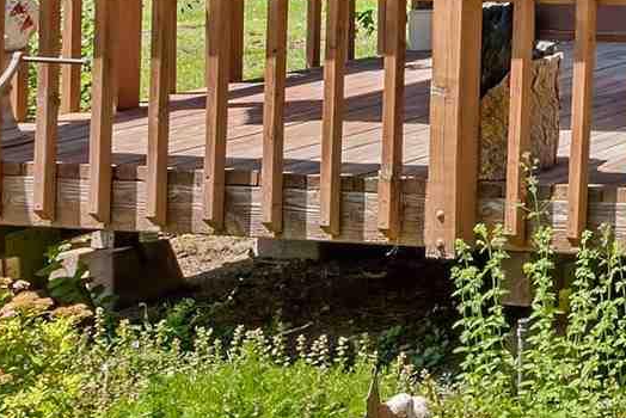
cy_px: -198
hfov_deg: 16.3
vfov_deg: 14.6
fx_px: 1531
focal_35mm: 88
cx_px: 1324
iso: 320
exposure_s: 1/125
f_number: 11
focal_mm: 15
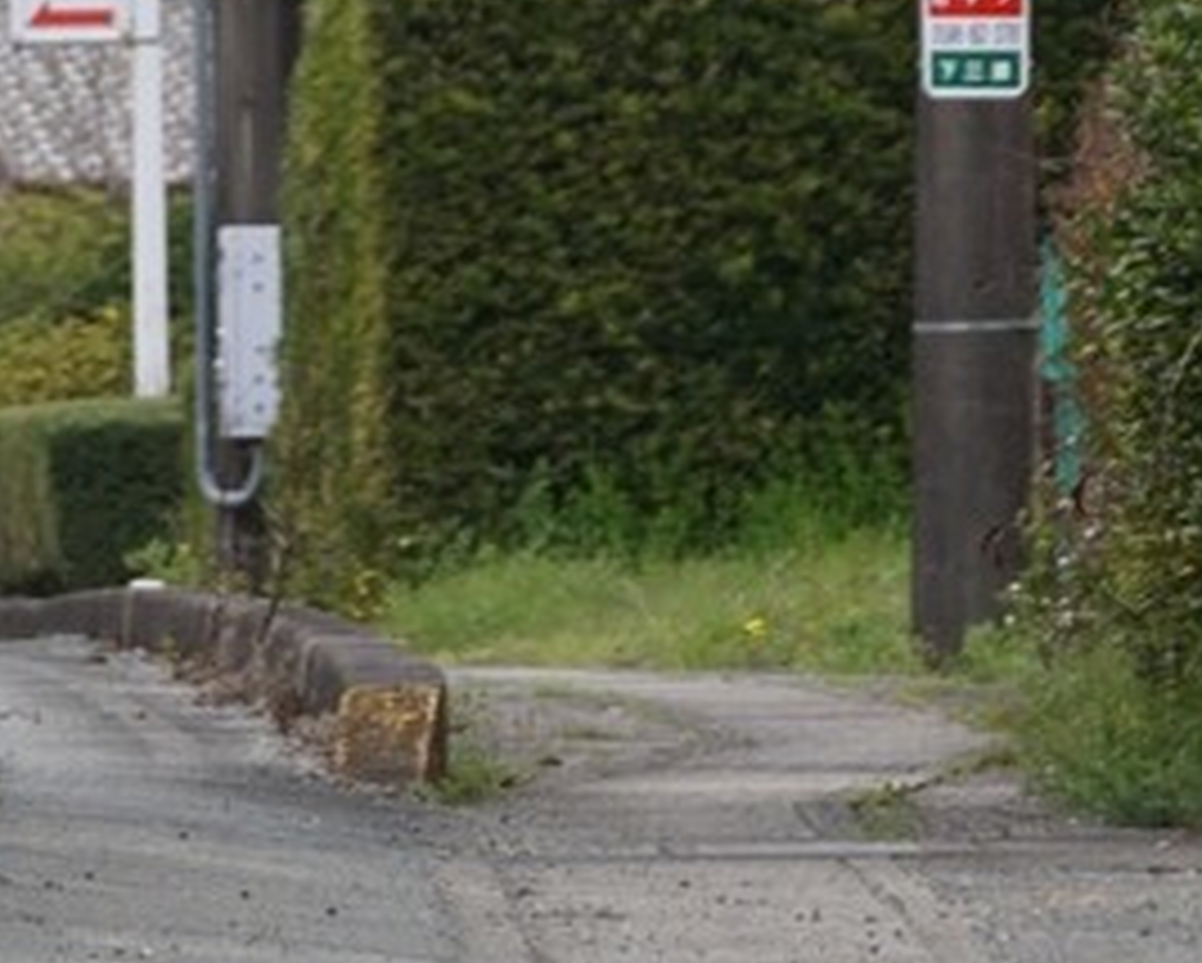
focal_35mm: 768
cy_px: -389
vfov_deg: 2.0
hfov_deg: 2.5
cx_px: -59
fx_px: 27338
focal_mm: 135
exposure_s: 1/100
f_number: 9
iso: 100
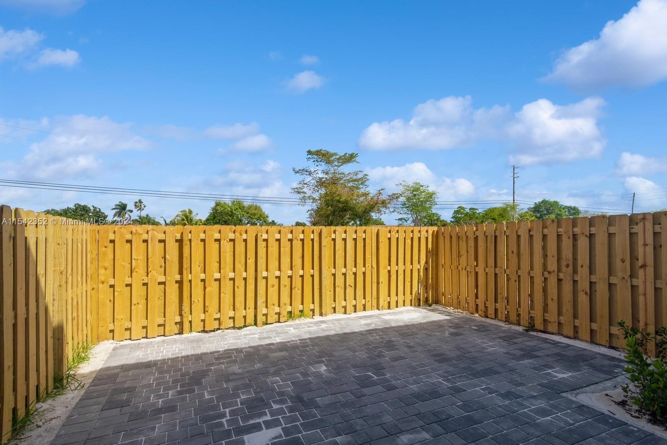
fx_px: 315
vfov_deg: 70.5
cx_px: 334
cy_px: 222
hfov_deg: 93.3
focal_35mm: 17
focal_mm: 17
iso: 200
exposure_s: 1/320
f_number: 8
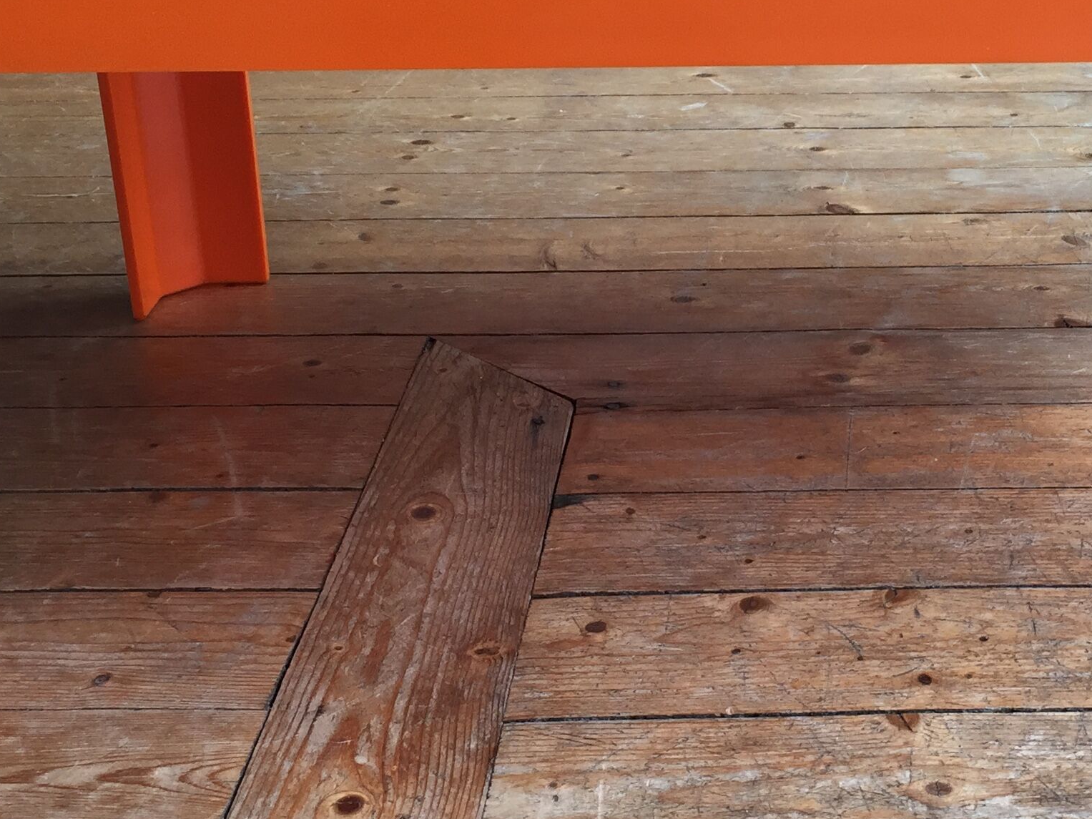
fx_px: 1956
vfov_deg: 23.6
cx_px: 803
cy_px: 306
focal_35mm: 62
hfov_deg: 30.7
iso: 50
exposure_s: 1/100
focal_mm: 4.15
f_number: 2.2
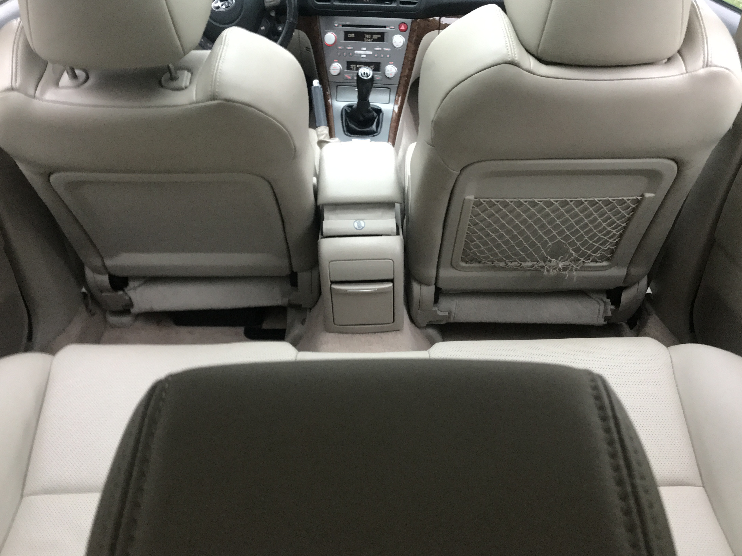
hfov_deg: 60.0
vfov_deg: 46.8
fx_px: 643
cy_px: 278
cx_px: 374
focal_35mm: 30
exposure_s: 1/30
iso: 200
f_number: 1.8
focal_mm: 3.99
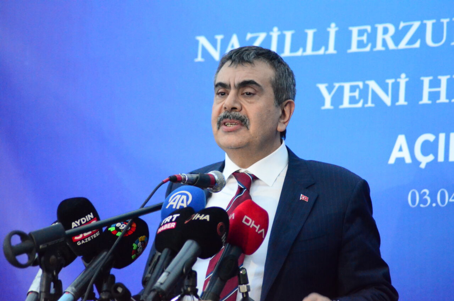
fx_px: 2303
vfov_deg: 7.5
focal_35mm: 183
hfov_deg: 11.3
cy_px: 150
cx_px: 227
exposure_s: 1/40
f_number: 4.2
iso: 6400
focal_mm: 122
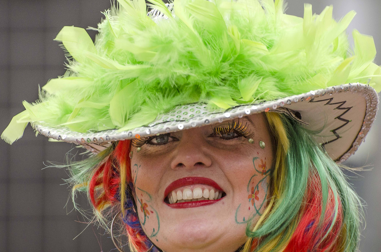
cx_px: 216
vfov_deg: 3.2
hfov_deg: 4.8
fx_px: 4531
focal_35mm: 429
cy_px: 136
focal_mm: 240
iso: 640
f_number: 6.3
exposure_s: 1/320
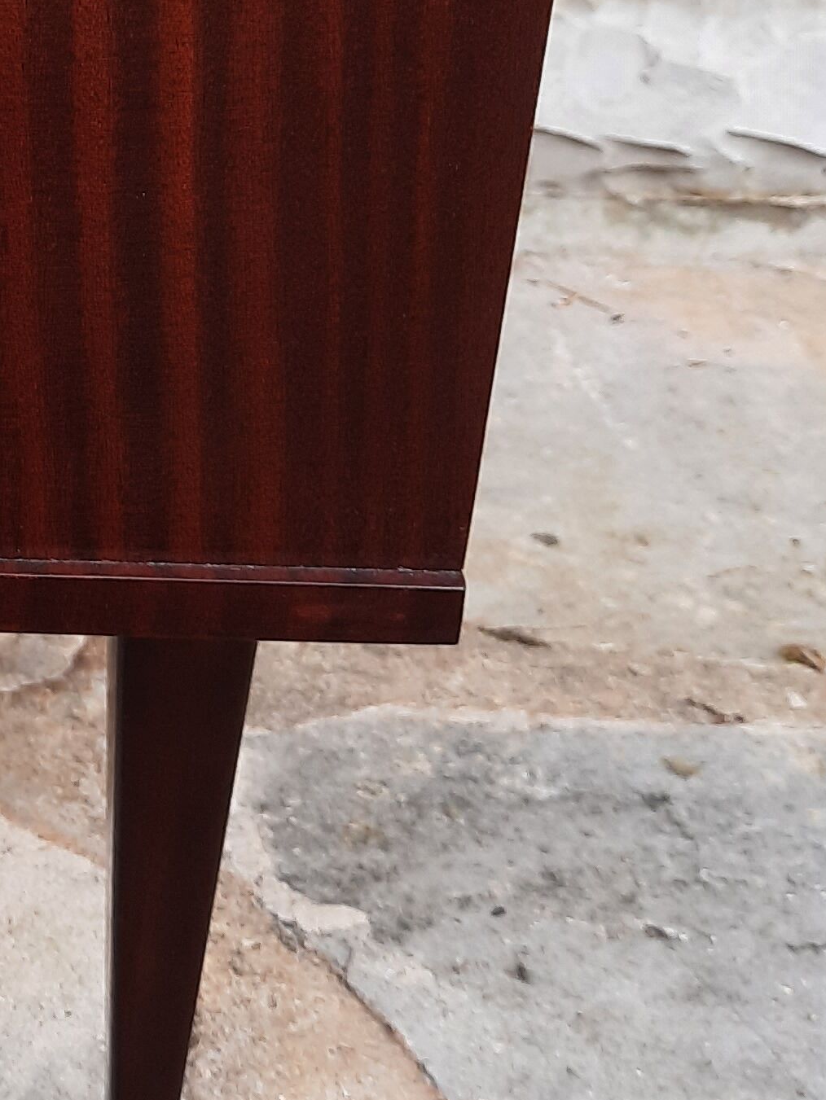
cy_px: 226
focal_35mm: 74
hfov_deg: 18.2
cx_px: -317
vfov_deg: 25.9
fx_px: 2353
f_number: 2
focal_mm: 4.6
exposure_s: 1/110
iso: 32
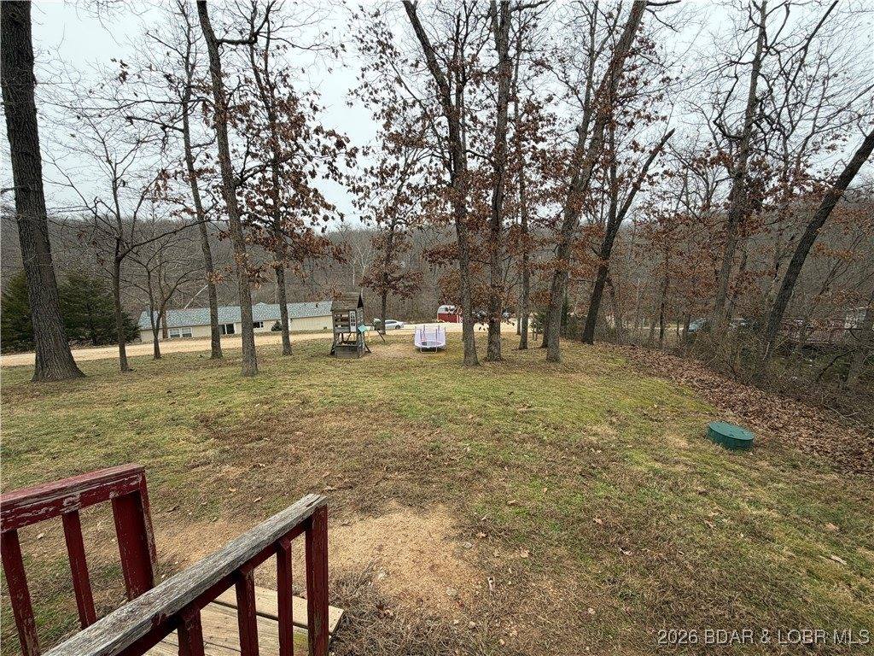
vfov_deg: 85.7
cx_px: 437
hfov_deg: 102.1
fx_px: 353
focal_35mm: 14
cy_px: 328
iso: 40
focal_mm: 2.22
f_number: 2.2
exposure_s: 1/183
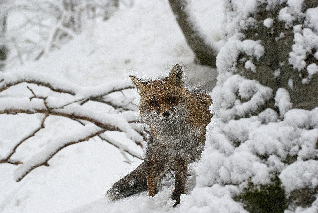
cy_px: 106
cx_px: 159
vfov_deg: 11.5
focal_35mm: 120
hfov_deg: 17.0
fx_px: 1061
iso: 1600
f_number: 6.3
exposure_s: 1/250
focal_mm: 80
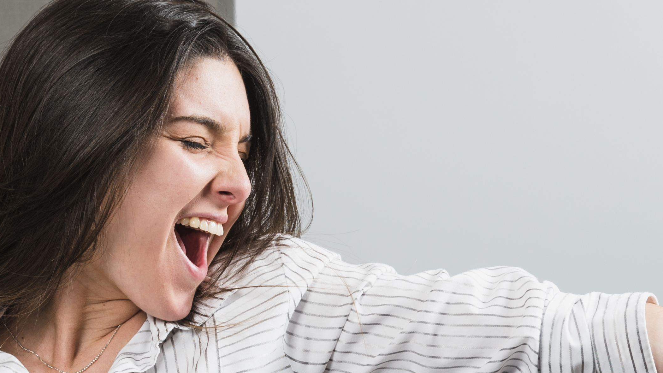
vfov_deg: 7.4
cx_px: 109
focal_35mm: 165
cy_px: 270
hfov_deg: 13.0
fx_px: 2901
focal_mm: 55
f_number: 8
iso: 125
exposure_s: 1/125
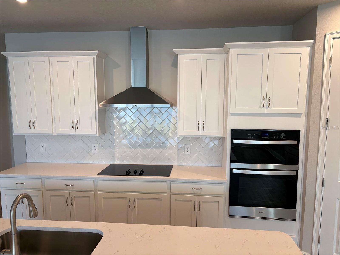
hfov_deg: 67.3
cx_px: 170
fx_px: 255
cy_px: 128
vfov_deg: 53.1
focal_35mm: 26
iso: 80
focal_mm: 5.96
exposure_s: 1/120
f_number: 1.6
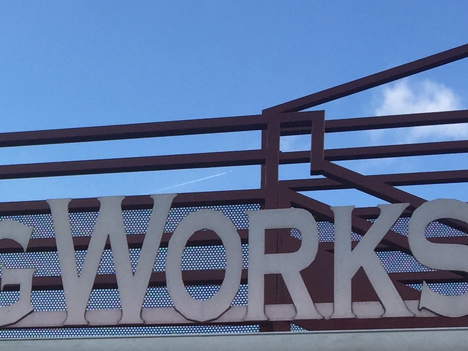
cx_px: -182
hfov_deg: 17.2
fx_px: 1433
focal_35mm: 106
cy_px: 419
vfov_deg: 13.6
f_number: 2.2
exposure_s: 1/501
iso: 32
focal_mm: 4.15
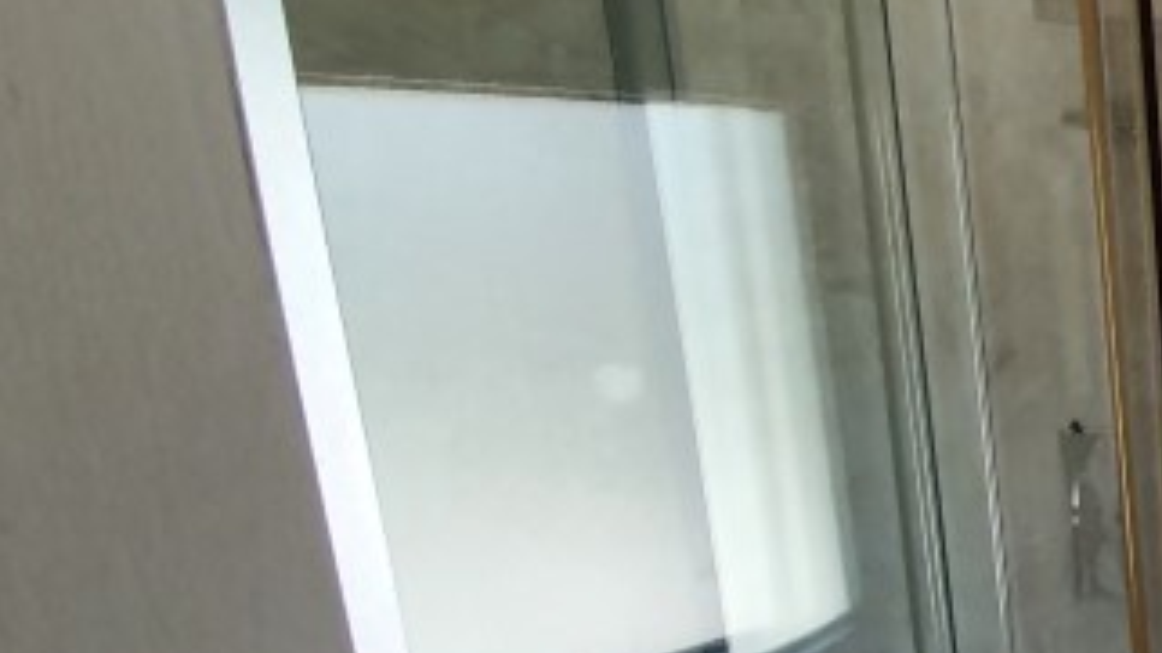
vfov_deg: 25.7
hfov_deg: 29.7
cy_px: 592
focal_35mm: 45
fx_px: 1386
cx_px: 1692
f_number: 2.2
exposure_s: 1/60
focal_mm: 1.8
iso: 250
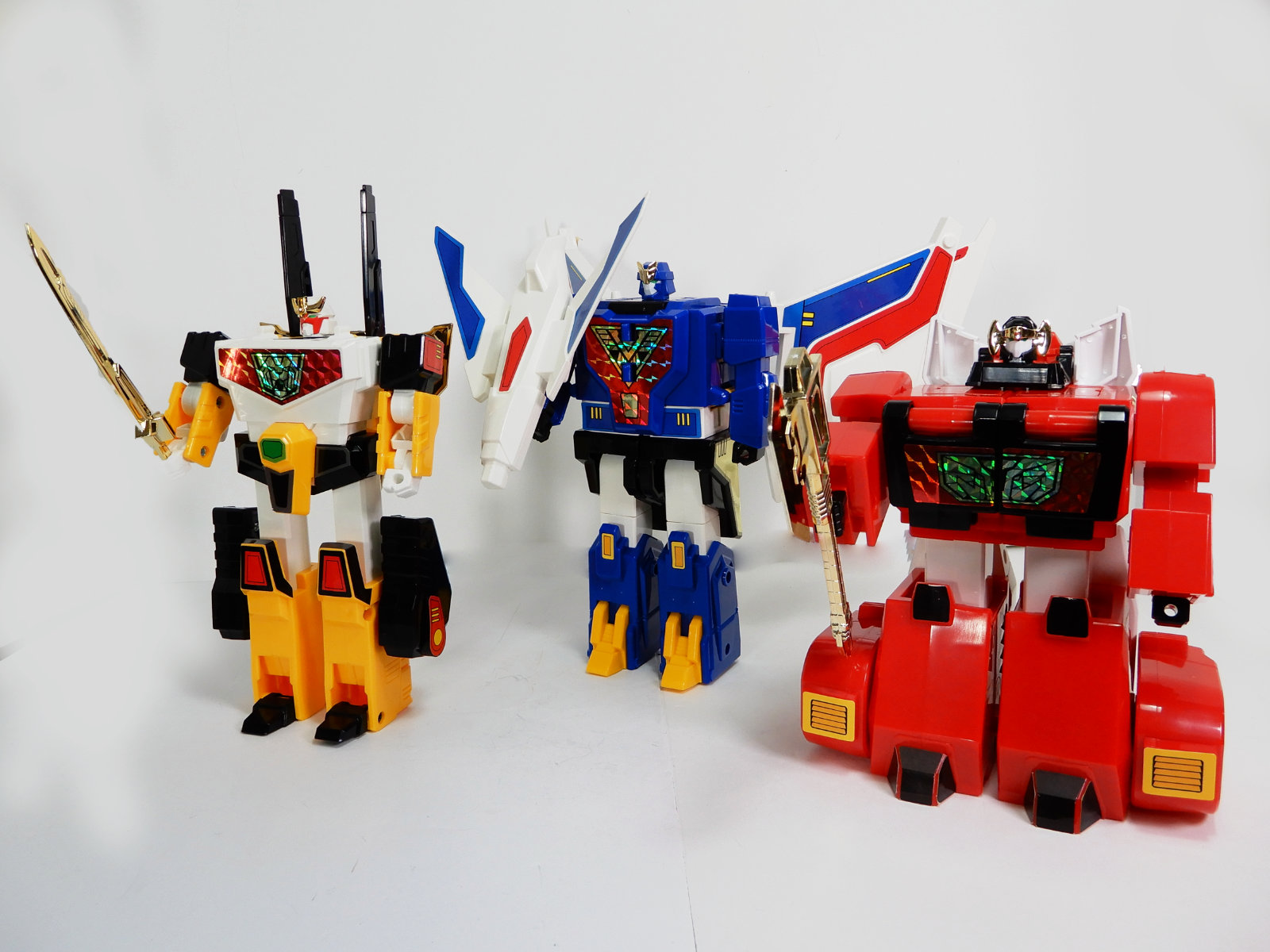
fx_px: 881
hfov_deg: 71.6
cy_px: 476
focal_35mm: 24
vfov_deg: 56.8
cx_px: 635
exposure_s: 1/125
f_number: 3.4
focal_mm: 4.3
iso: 80
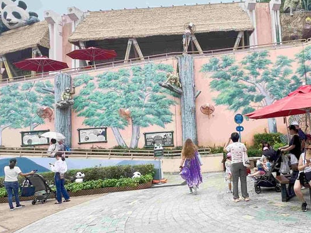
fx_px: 260
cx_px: 233
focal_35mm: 29
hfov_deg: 58.5
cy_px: 110
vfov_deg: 48.2
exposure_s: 1/630
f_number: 1.8
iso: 32
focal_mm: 1.57
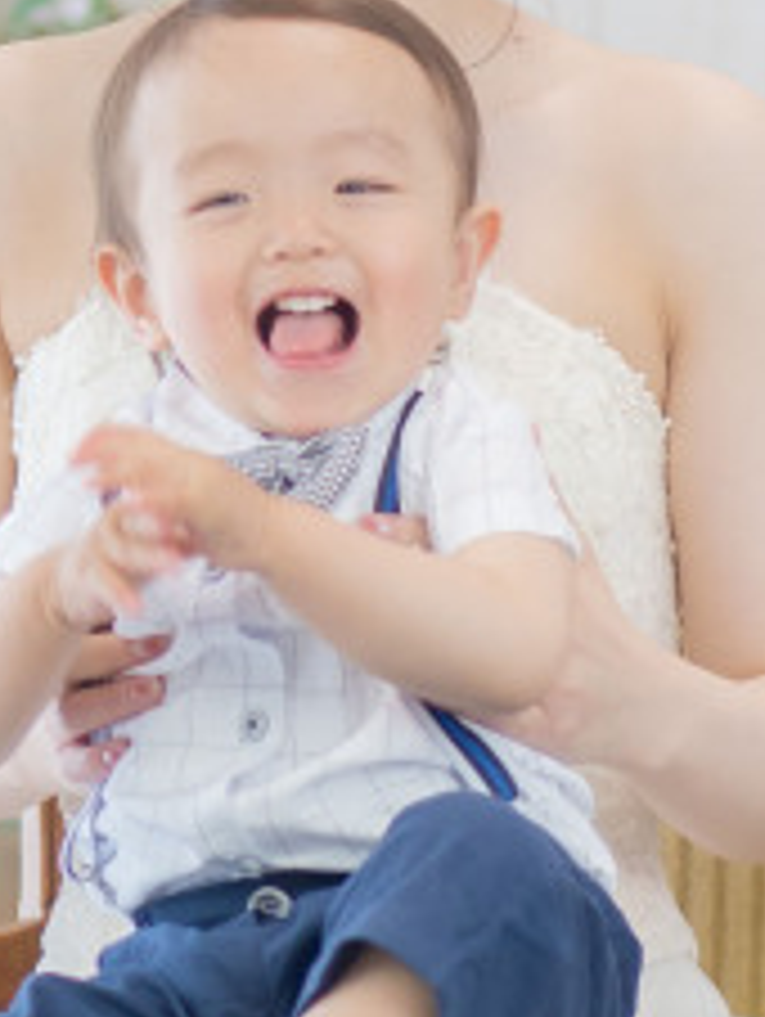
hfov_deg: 7.8
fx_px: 5500
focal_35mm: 187
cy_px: 470
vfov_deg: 10.6
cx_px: -423
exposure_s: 1/500
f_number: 2
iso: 800
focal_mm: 55
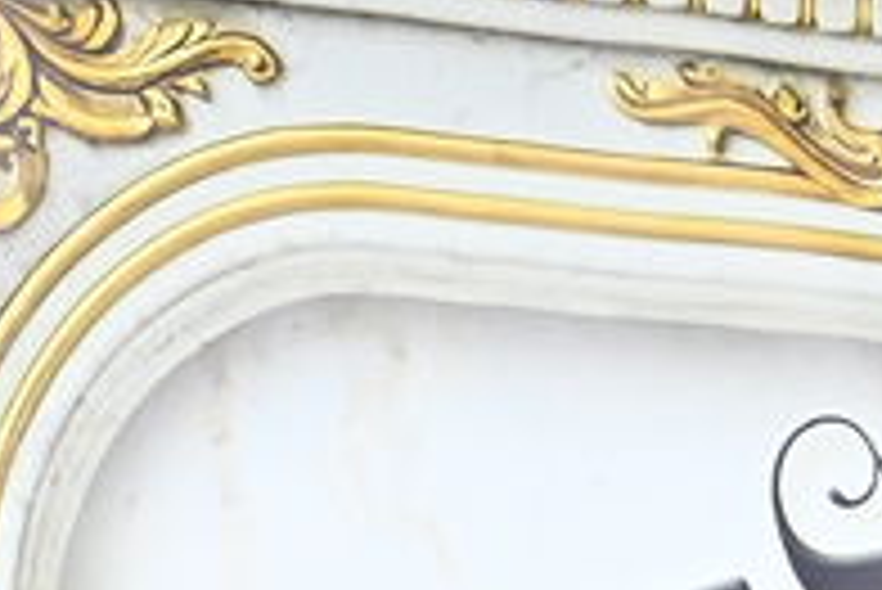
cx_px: -446
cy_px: 1793
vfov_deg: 5.1
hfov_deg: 7.9
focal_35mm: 257
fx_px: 6301
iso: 1600
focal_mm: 36
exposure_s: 1/160
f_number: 5.6
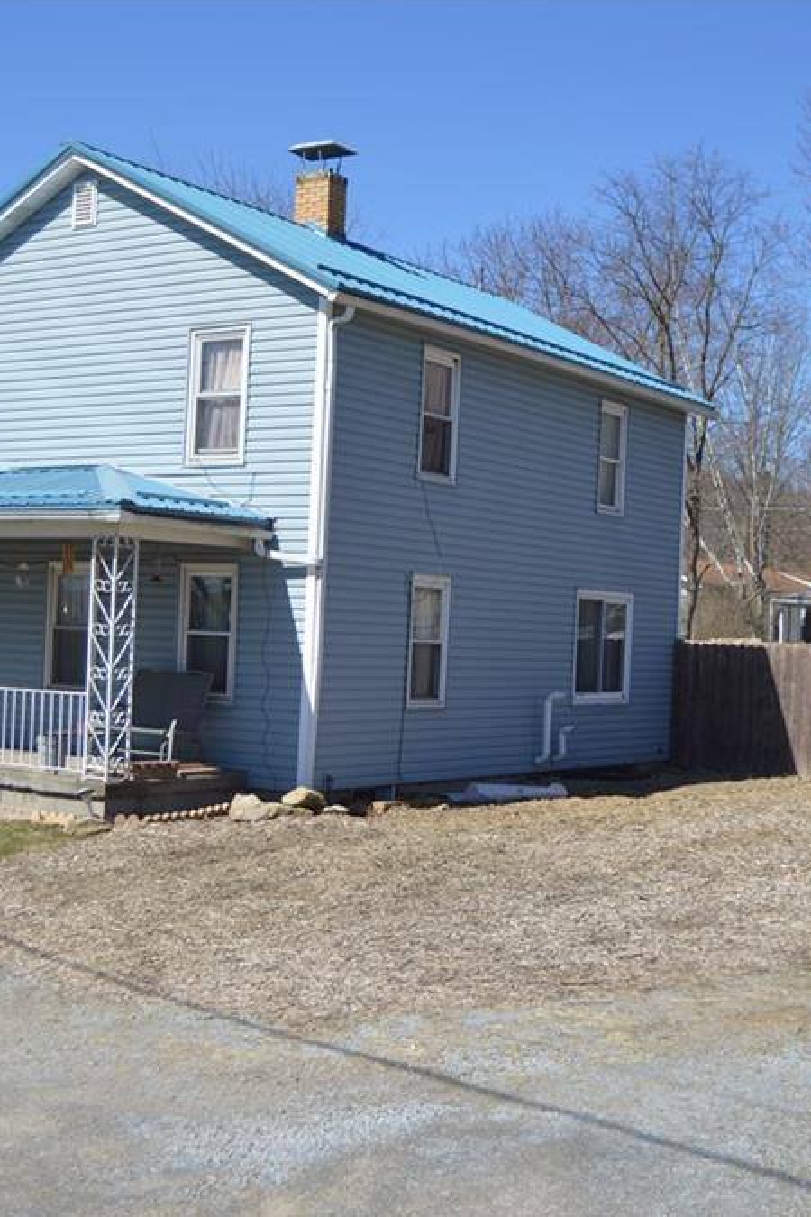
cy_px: 609
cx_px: 346
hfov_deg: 27.0
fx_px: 1689
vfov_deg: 39.6
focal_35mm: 50
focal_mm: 22
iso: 100
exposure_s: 1/1000
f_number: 3.5
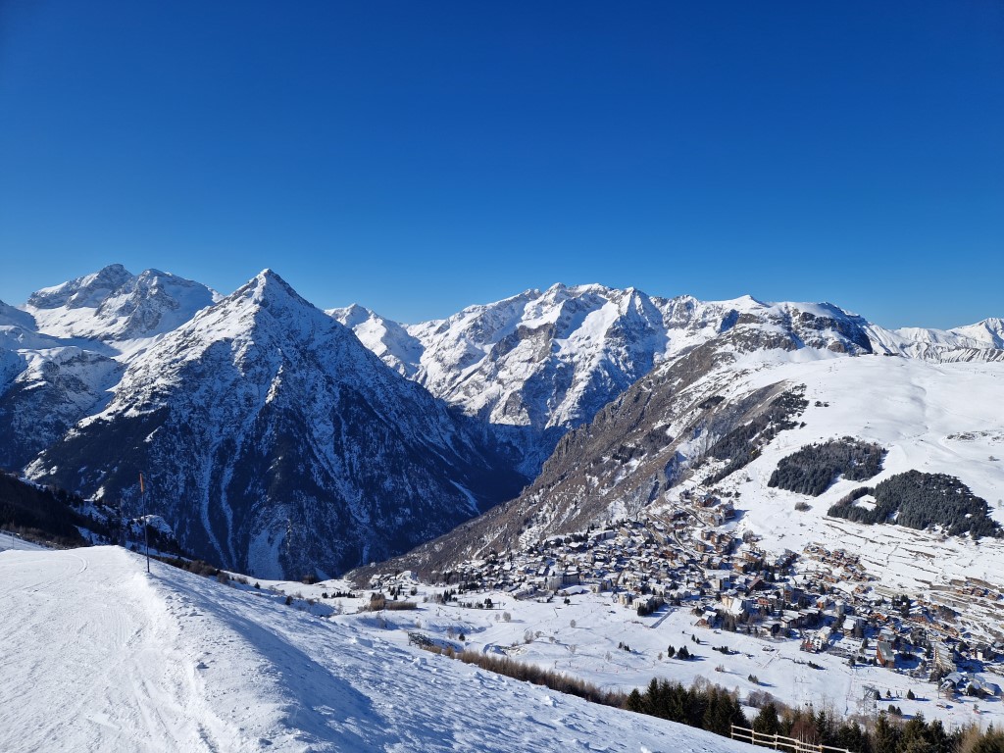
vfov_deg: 58.9
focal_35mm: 23
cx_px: 502
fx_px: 667
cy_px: 376
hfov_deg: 73.9
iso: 50
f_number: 1.8
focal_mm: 5.4
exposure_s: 1/2896
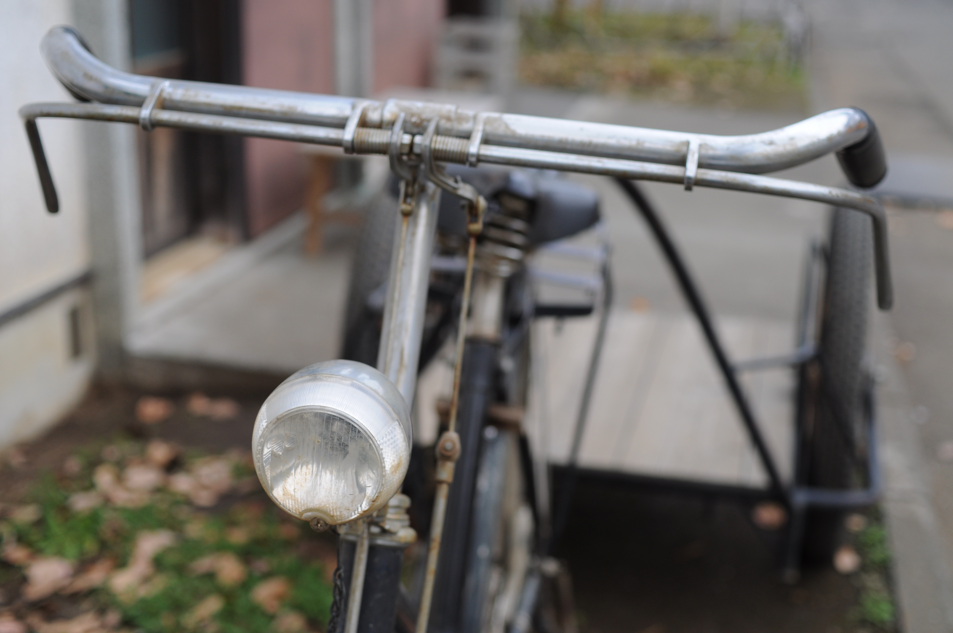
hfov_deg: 37.9
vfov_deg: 25.7
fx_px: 1388
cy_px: 316
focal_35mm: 52
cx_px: 476
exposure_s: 1/60
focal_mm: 35
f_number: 4
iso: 200
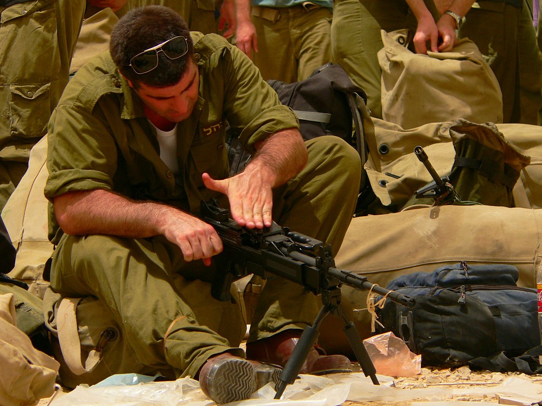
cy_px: 203
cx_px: 271
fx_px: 3757
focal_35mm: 240
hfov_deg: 8.3
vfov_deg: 6.2
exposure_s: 1/400
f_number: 4
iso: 80
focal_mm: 39.9
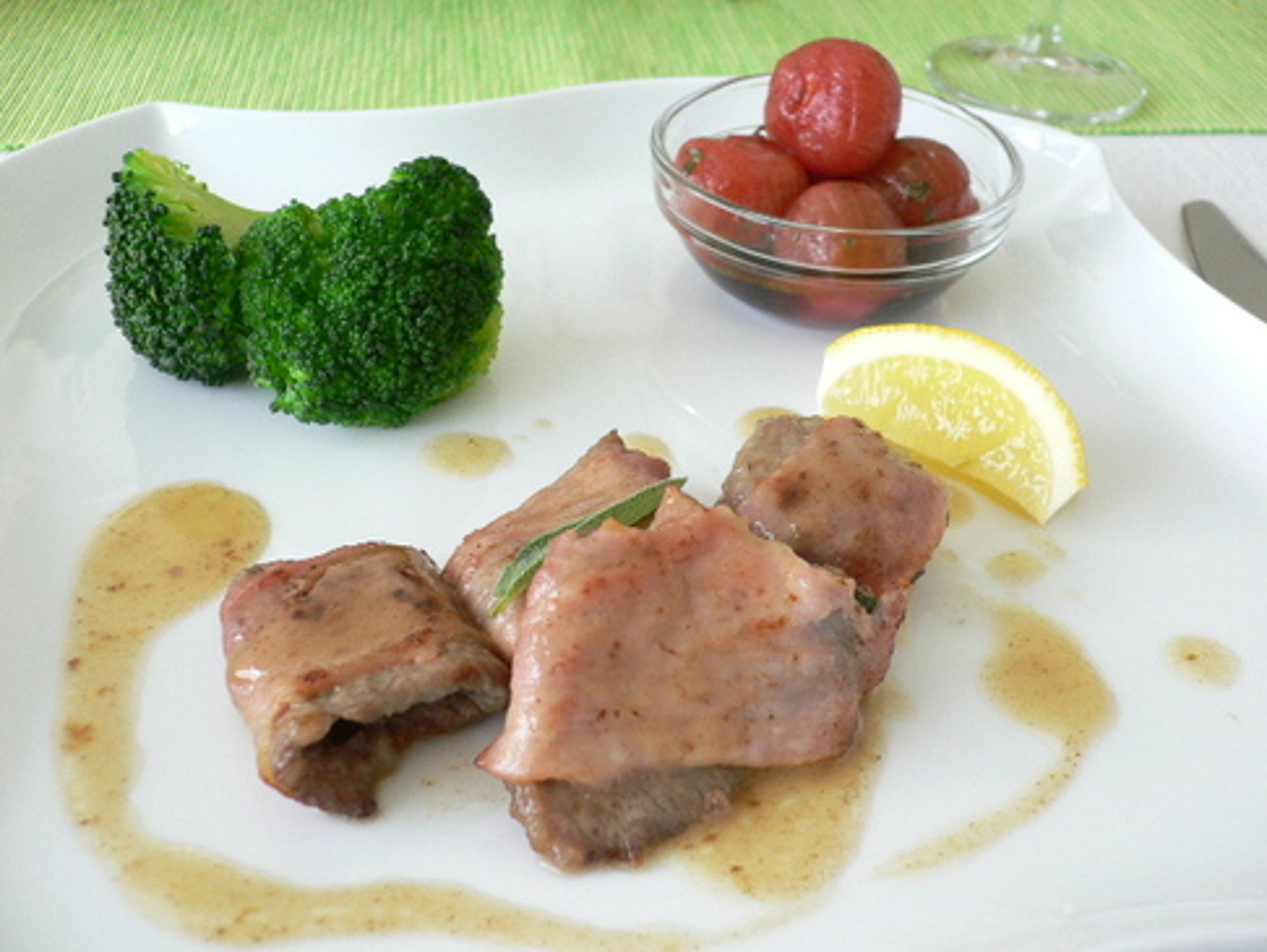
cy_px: 486
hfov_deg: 51.3
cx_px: 636
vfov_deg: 39.7
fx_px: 1318
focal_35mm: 36
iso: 100
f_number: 2.8
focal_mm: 5.8
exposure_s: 1/50
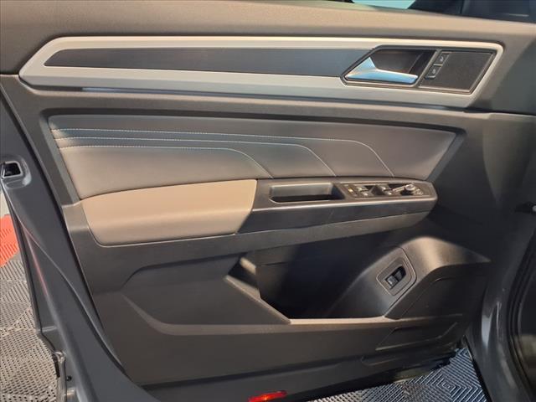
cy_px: 201
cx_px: 268
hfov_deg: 65.3
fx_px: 418
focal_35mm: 27
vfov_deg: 51.4
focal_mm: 3.58
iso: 500
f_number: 1.9
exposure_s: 1/20
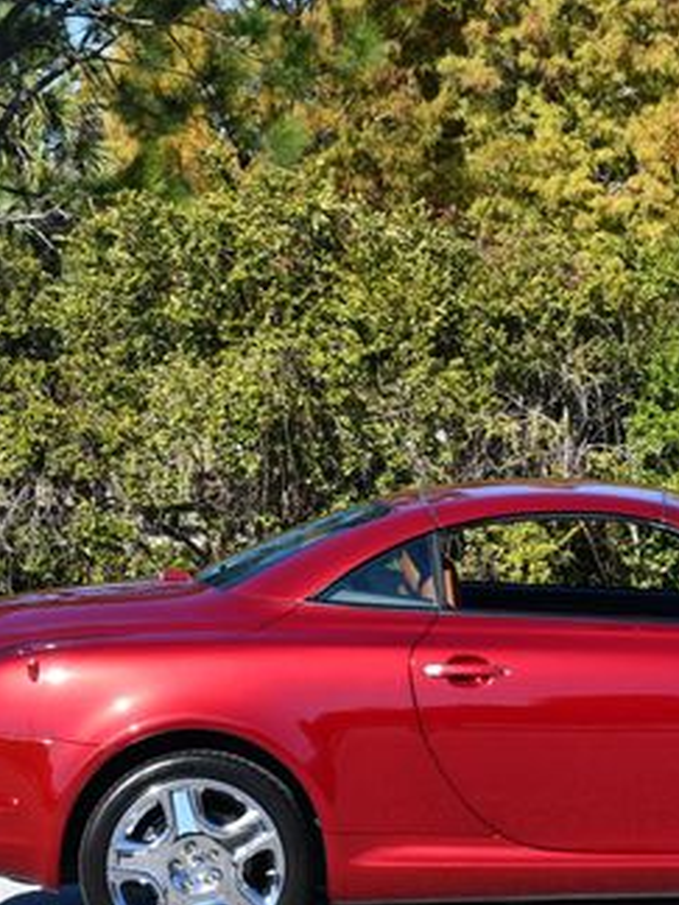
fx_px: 3975
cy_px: 478
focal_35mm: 152
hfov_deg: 9.7
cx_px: 618
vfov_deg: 13.0
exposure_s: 1/250
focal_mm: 40
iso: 110
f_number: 8
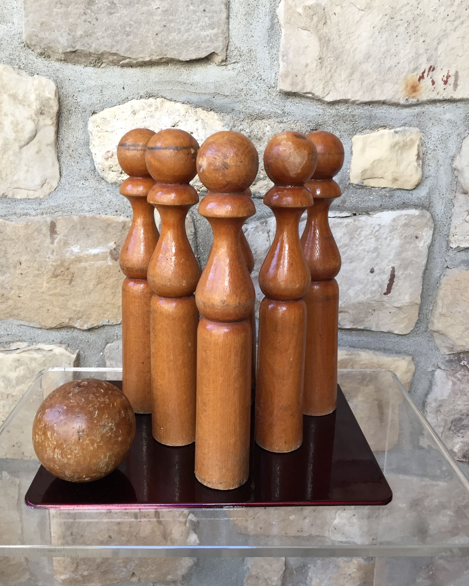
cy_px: 284
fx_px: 538
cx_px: 229
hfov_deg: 47.1
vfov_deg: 57.2
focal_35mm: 31
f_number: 2.2
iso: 40
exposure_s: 1/33
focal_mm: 4.15
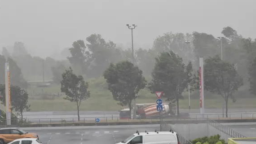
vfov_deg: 8.8
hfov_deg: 15.5
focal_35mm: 138
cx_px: 86
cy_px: 90
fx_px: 937
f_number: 3
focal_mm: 14.92
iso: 261
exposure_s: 1/33.3
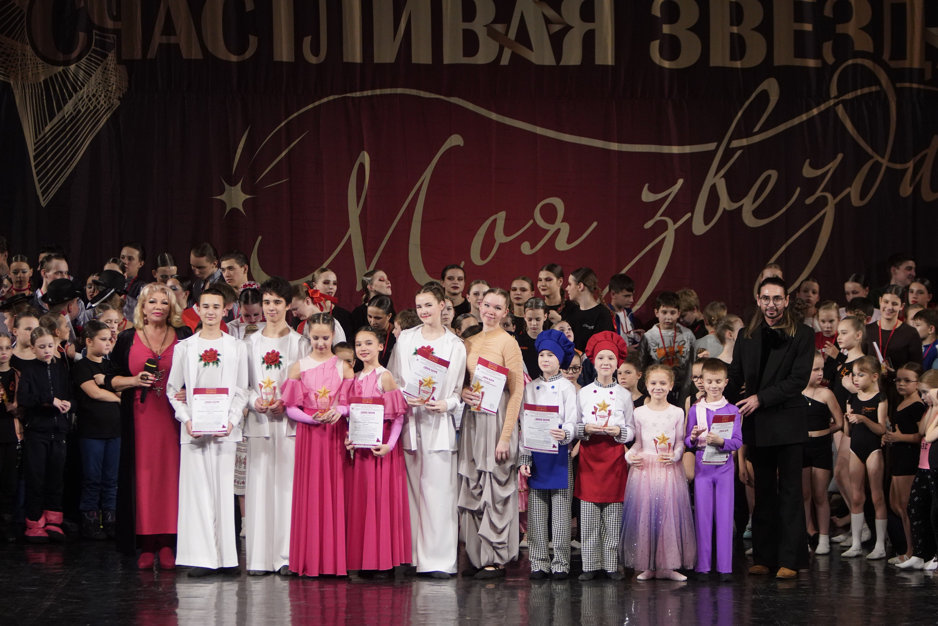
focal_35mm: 142
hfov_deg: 14.4
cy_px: 313
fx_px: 3700
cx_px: 469
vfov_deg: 9.7
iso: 2000
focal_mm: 95
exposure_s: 1/500
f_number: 2.8
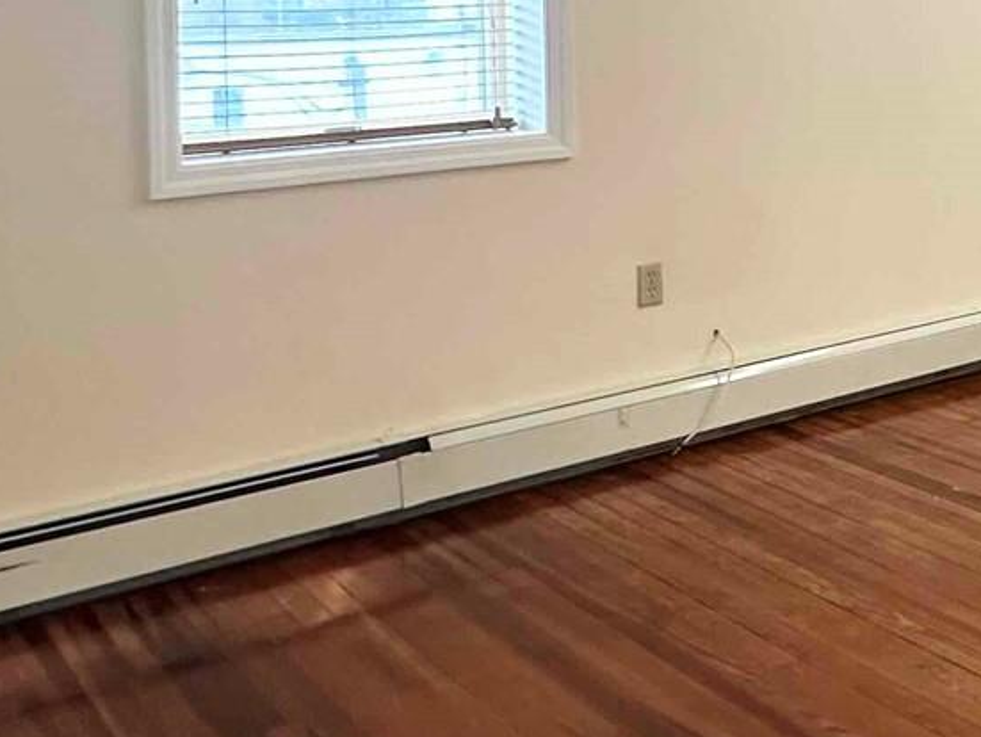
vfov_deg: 26.7
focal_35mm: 52
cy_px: 14
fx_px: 1475
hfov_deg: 32.5
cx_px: 1074
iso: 160
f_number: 2.2
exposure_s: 1/60
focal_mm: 2.22
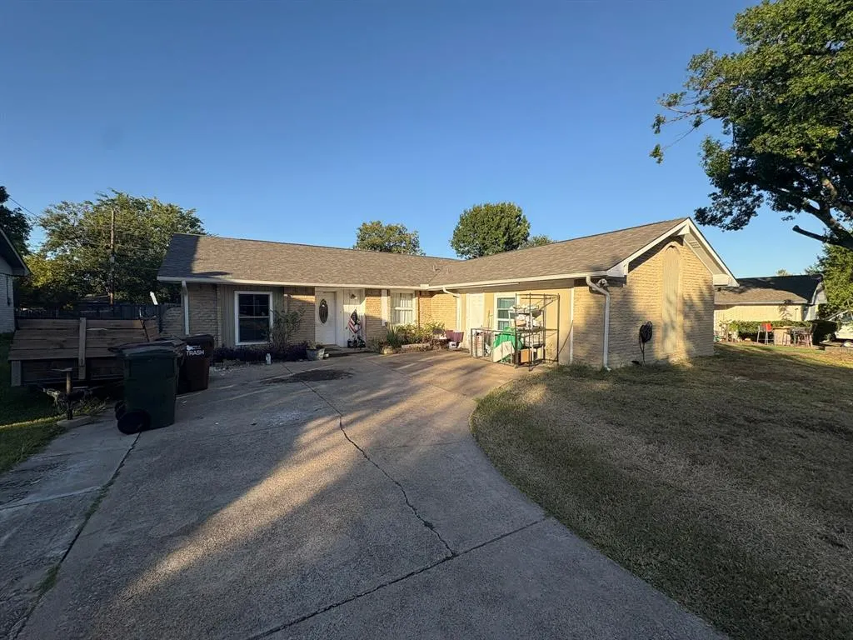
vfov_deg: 85.7
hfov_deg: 102.1
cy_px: 320
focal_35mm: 14
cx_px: 426
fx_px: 345
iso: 50
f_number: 2.2
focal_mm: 2.22
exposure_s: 1/1143
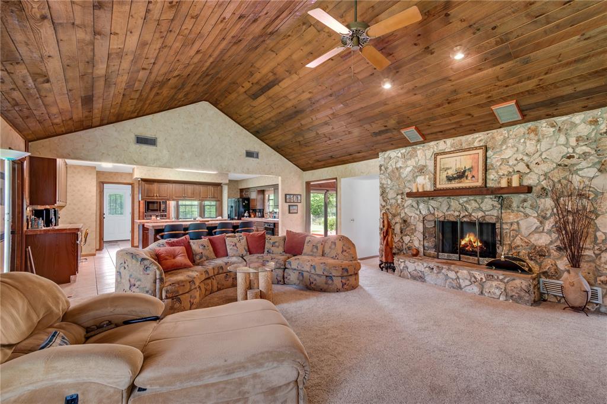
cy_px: 202
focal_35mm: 15
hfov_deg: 100.4
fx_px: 253
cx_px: 304
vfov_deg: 77.3
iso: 250
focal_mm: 10
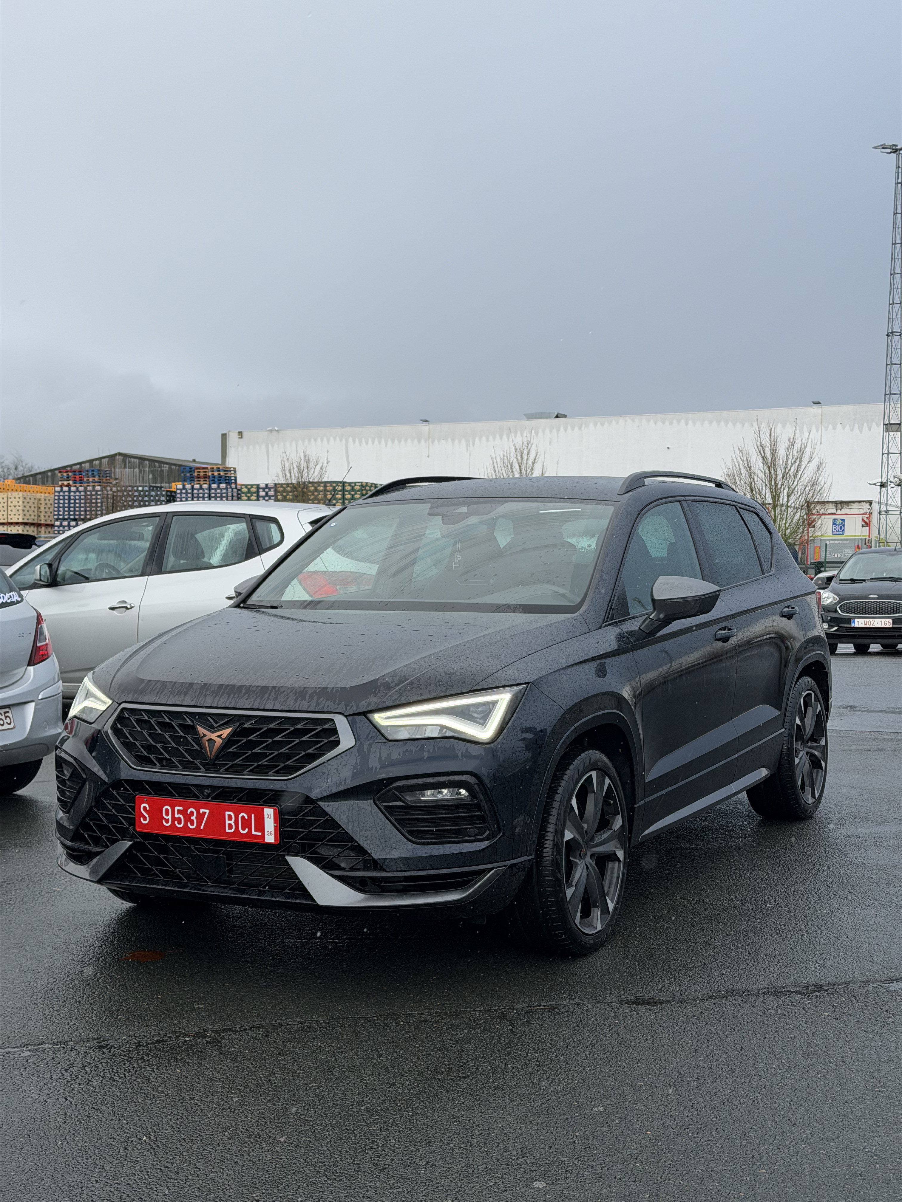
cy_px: 601
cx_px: 451
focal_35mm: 48
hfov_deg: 30.3
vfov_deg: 39.7
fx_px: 1668
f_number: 1.78
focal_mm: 6.76
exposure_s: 1/855
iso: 64
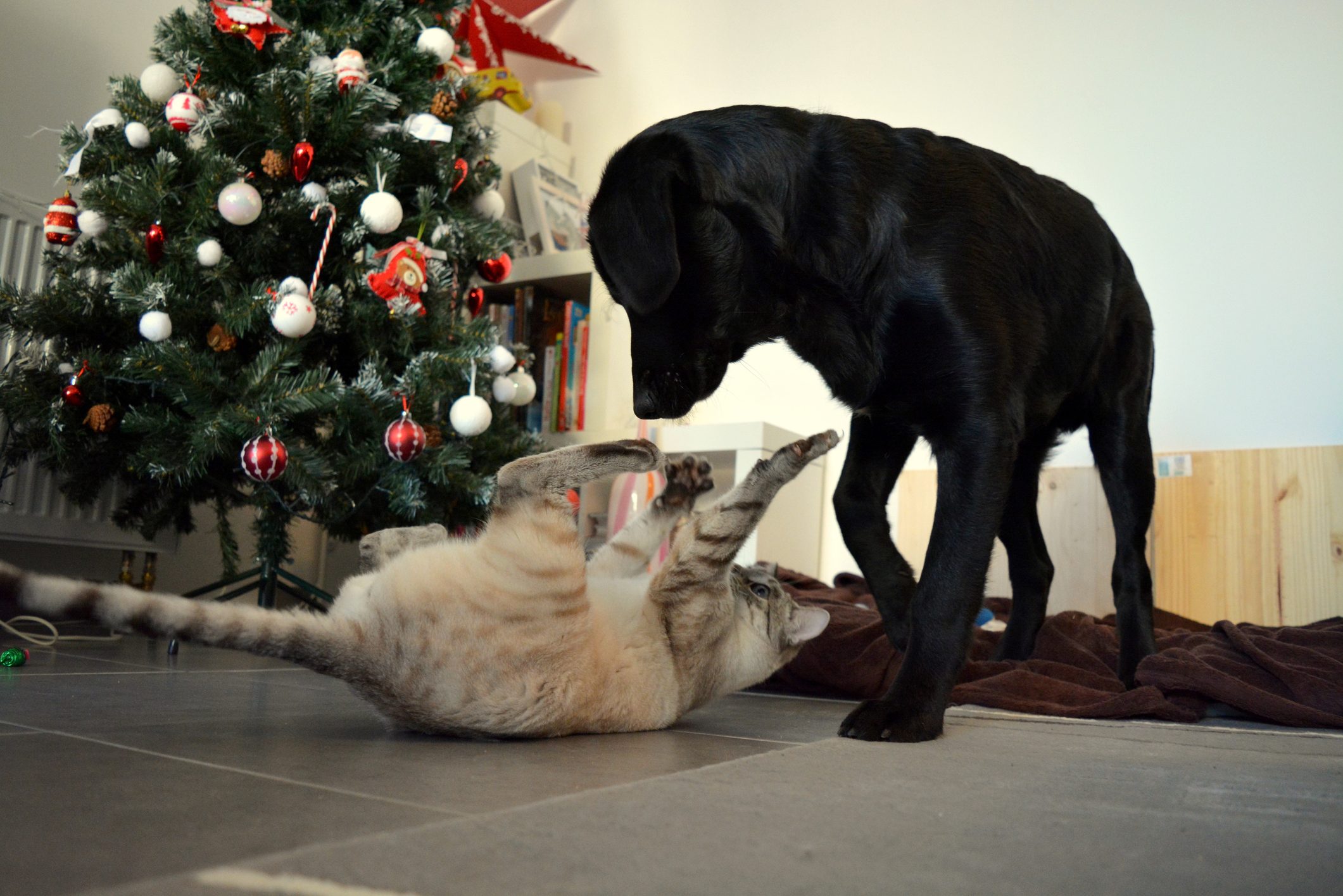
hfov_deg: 61.9
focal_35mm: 30
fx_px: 1119
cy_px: 448
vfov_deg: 43.6
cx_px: 672
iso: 1600
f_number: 3.5
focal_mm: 20
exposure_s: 1/125
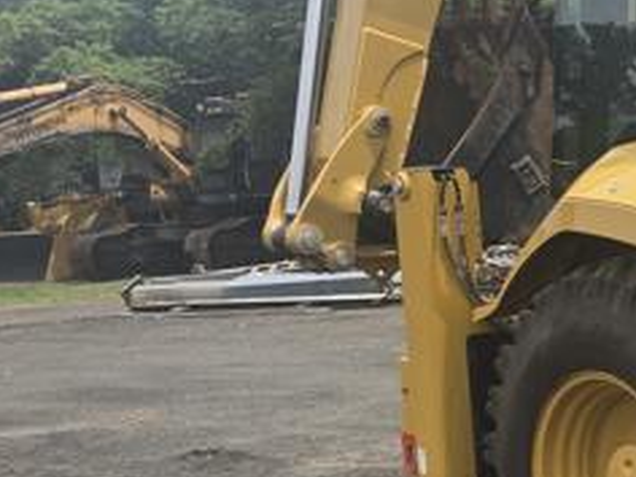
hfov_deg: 16.1
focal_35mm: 100
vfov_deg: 14.8
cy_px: 323
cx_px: 1199
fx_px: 1837
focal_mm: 6.3
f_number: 1.7
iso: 12
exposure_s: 1/742
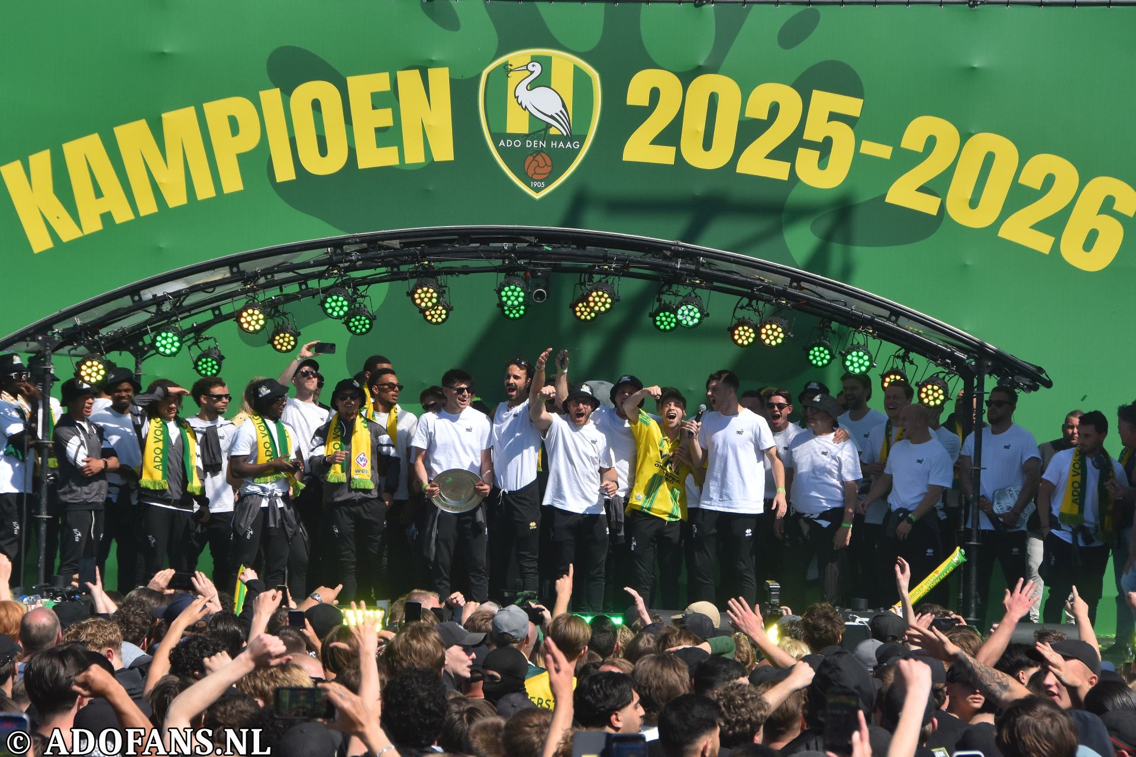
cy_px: 378
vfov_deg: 9.6
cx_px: 568
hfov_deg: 14.4
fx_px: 4496
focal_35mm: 142
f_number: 9
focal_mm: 95
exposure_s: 1/1600
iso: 500
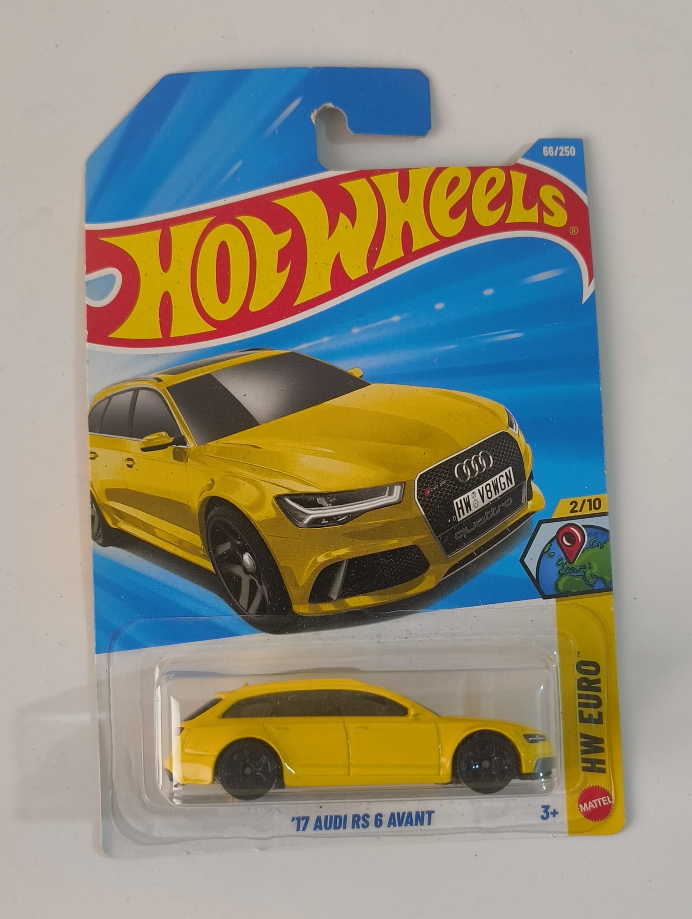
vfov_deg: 38.1
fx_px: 1329
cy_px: 460
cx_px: 346
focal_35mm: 50
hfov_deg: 29.2
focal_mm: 5.56
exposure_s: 1/100
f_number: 1.87
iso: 573
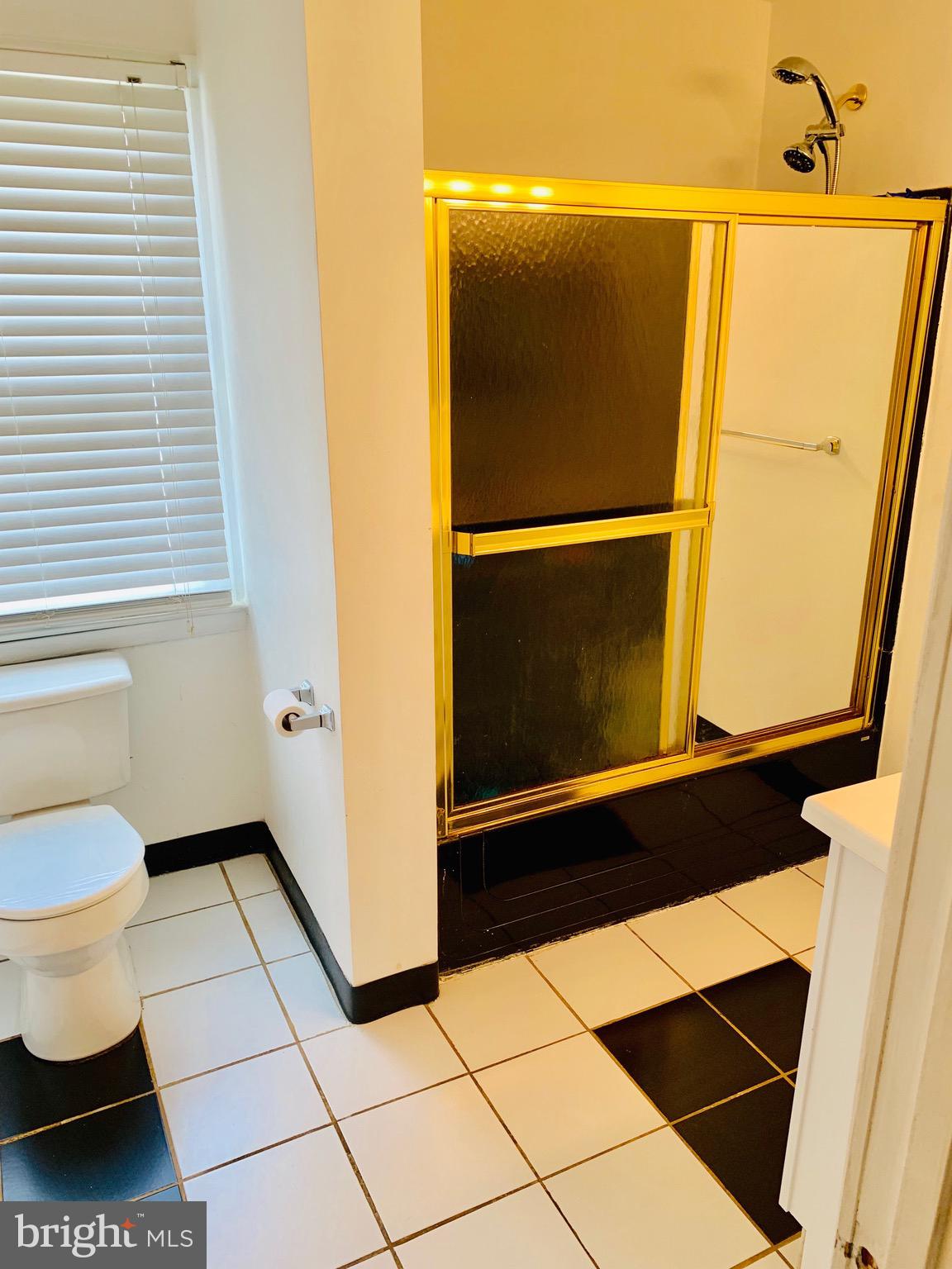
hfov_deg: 53.1
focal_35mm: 26
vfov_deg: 67.3
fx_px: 953
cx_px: 476
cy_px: 634
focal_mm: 4.25
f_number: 1.8
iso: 50
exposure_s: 1/60
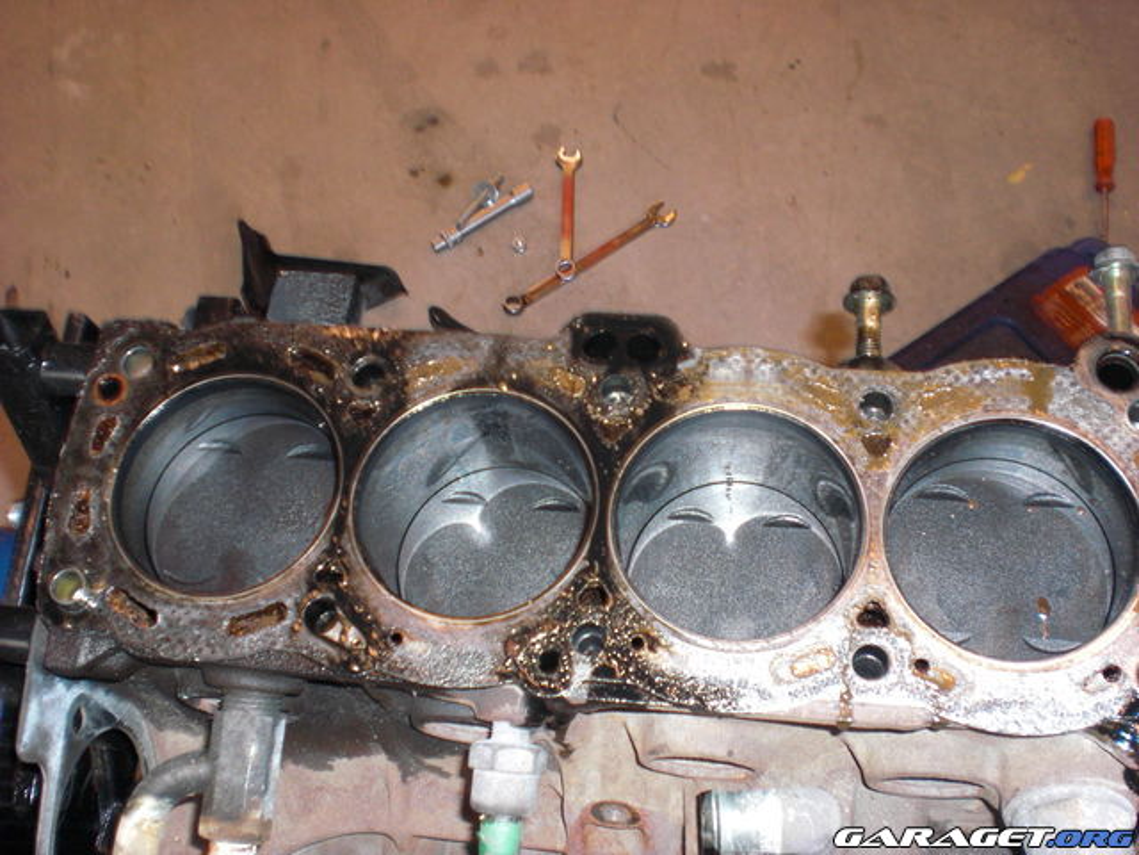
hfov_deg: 49.0
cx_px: 570
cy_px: 428
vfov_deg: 37.7
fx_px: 1250
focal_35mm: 38
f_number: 3.1
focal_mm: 6.3
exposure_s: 1/60
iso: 200
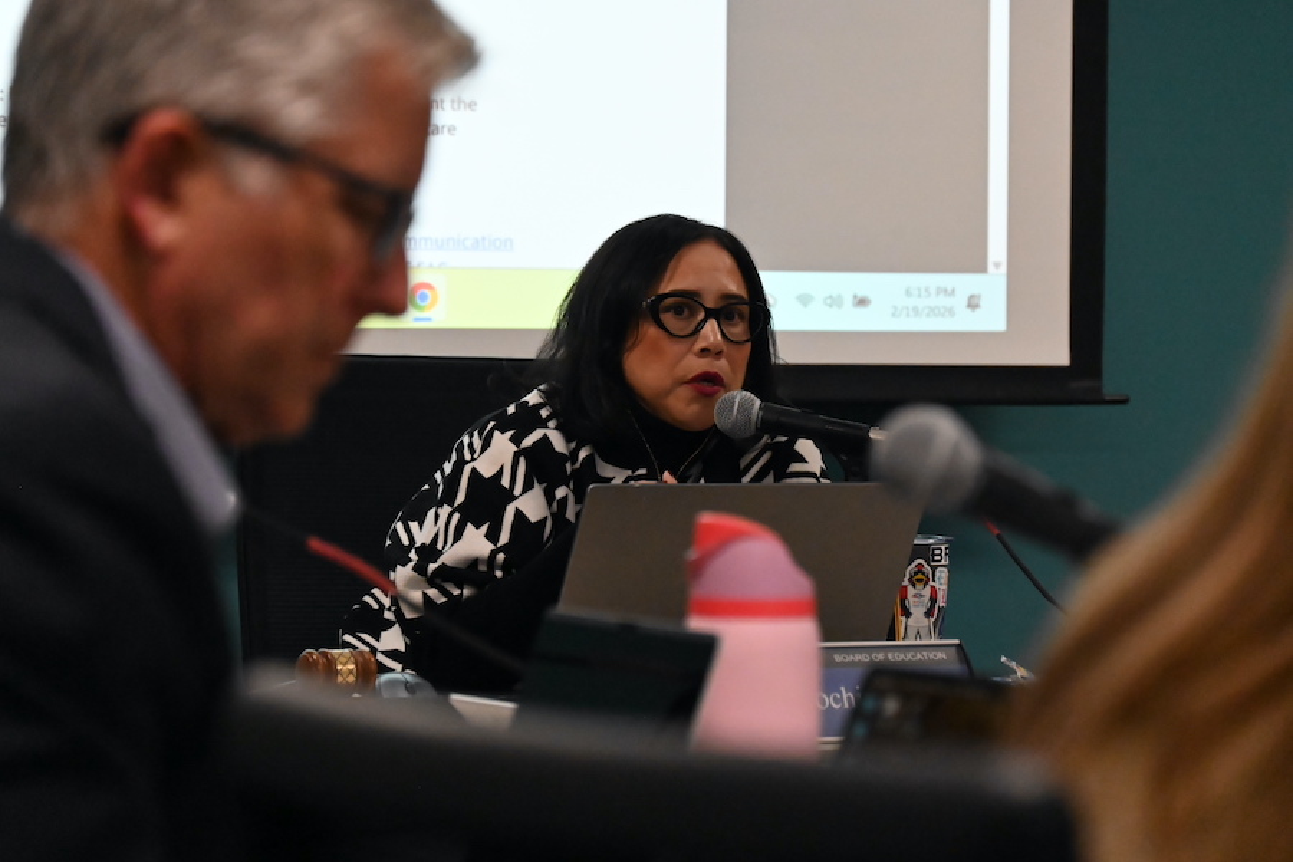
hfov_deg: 14.2
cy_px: 431
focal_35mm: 145
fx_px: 5208
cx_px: 646
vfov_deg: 9.5
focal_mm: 145
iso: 16000
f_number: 6.3
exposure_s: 1/640
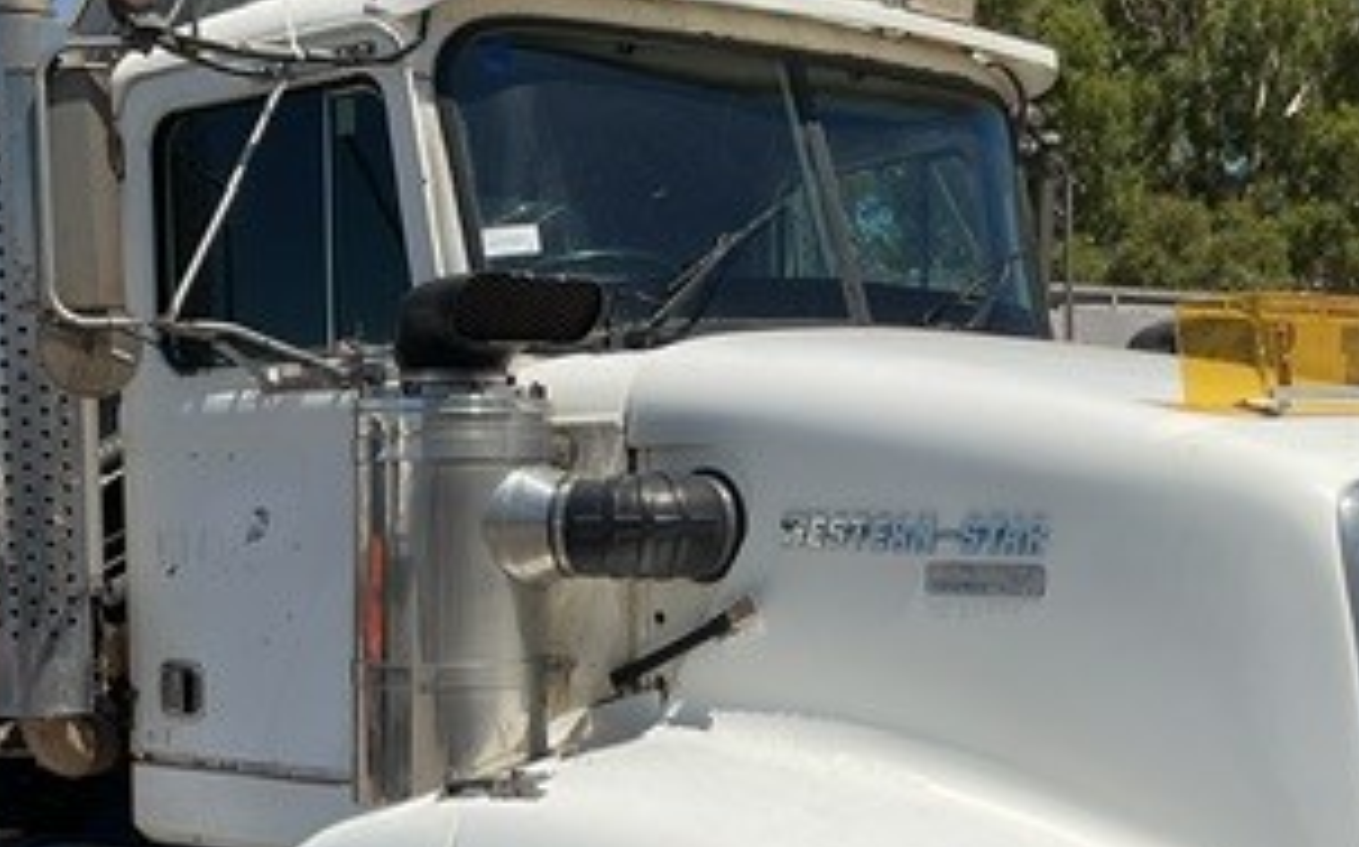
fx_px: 2406
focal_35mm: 65
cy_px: 735
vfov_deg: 19.7
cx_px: 516
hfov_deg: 31.4
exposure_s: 1/2320
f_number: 1.8
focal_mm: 3
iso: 16
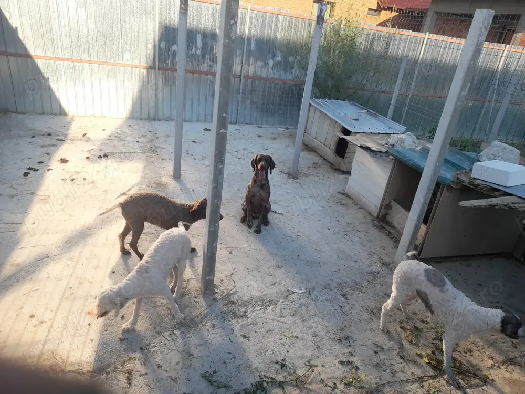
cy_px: 197
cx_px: 262
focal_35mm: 25
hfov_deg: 69.4
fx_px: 379
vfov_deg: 54.9
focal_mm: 4.6
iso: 20
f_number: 2
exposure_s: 1/255
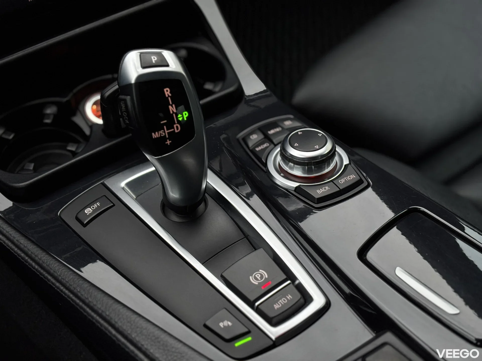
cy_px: 180
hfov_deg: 36.8
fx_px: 724
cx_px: 241
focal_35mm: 52
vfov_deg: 28.0
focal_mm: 5.96
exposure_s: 1/60
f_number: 1.6
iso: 100
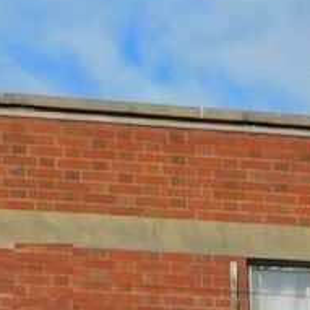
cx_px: 489
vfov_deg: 9.1
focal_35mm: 170
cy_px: 794
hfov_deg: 9.9
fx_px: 1722
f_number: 6
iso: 125
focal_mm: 4
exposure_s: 1/400
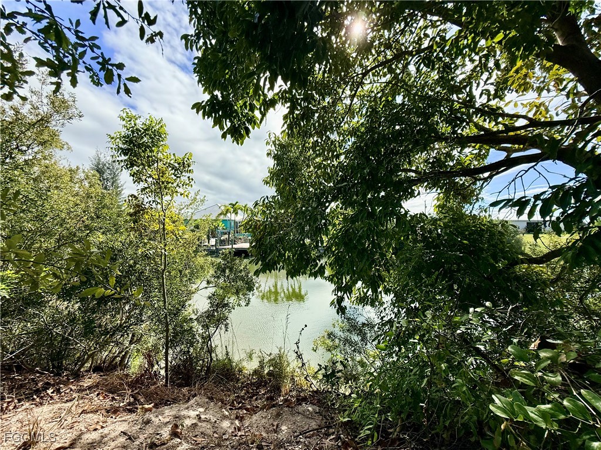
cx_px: 300
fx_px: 243
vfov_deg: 85.7
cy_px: 225
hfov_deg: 102.1
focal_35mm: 14
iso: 64
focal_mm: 2.22
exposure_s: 1/2410
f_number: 2.2
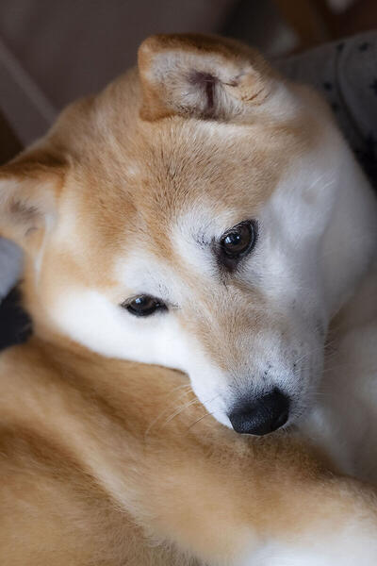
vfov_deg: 15.9
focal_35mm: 129
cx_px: 188
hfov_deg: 10.6
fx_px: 2026
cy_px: 283
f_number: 3.9
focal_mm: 86
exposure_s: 1/25
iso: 1250
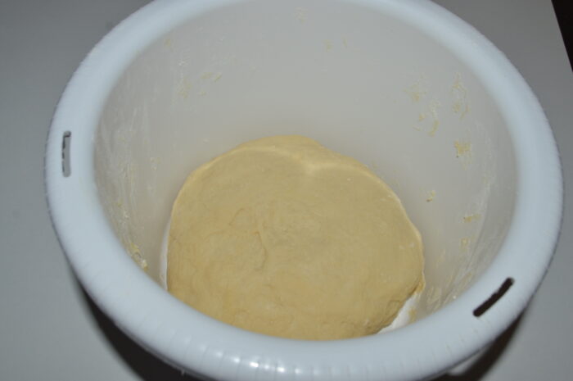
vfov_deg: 36.8
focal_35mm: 36
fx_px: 572
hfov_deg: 53.2
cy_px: 190
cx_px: 286
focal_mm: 24
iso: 100
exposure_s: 1/60
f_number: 8
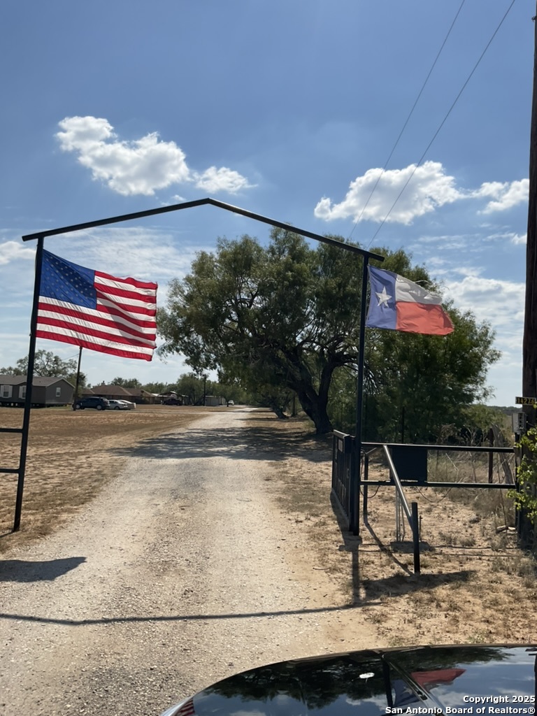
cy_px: 358
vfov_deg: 61.7
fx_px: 600
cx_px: 268
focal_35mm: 29
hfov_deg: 48.2
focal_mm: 3
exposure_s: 1/4785
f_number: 1.8
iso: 16
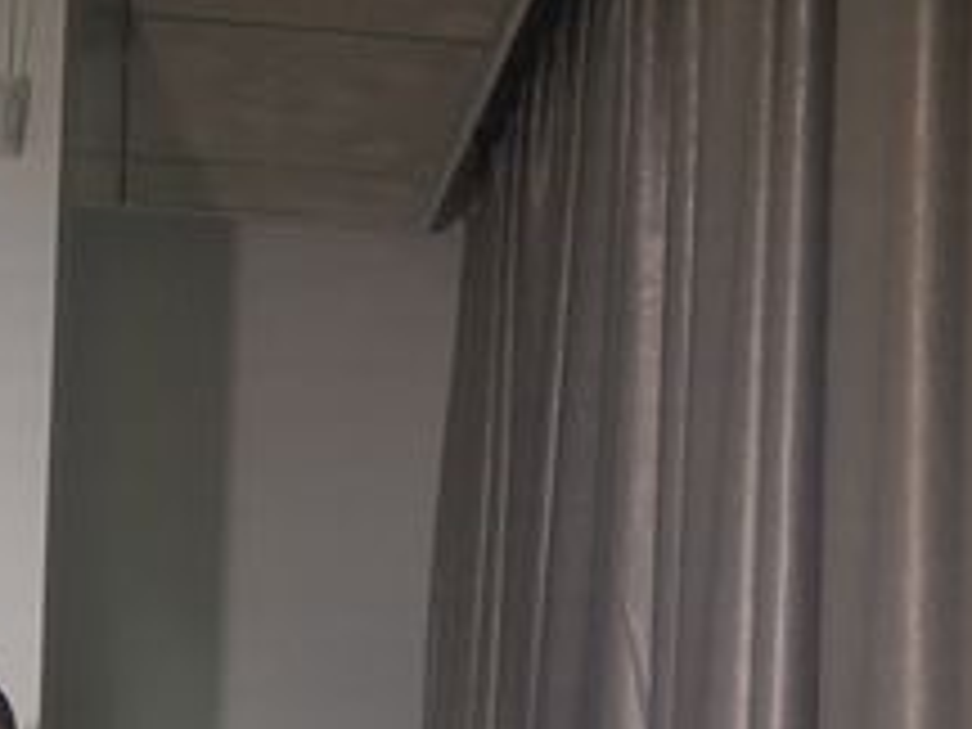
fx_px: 2415
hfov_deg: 22.6
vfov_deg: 16.4
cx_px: 284
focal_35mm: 86
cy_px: 896
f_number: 2.2
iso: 250
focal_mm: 4.73
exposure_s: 1/33
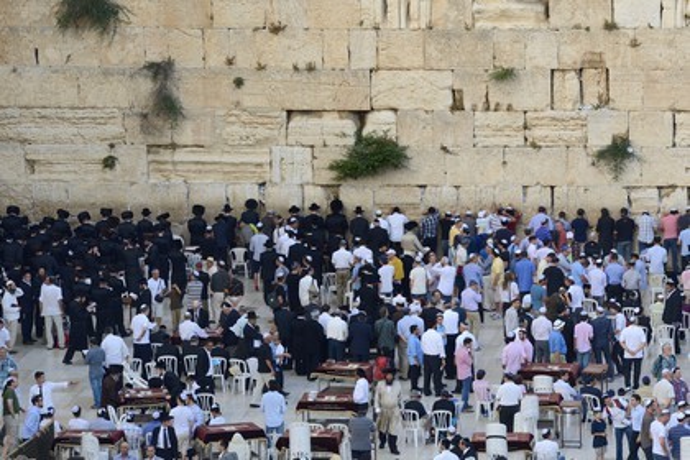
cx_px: 345
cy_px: 230
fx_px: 3833
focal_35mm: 200
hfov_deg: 10.3
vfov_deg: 6.9
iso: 800
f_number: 8
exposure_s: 1/200
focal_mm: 200
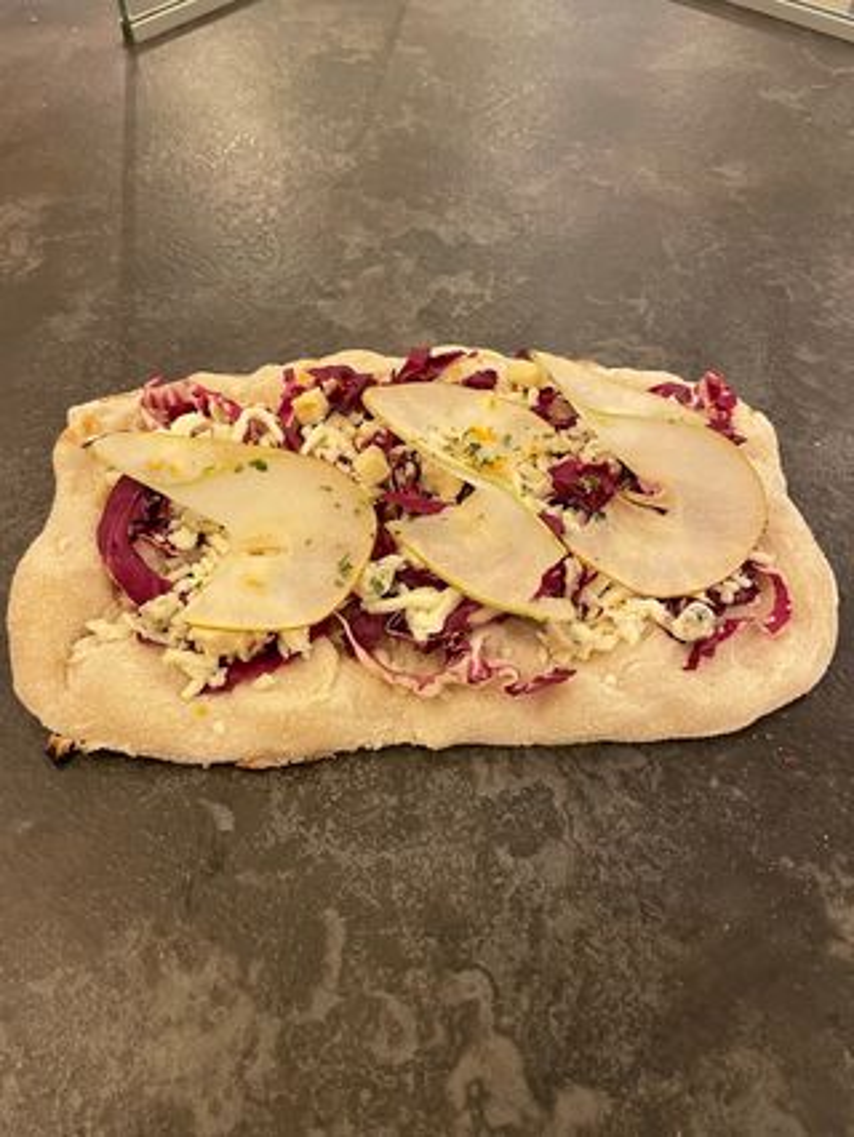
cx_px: 427
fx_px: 854
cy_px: 568
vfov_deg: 67.3
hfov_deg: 53.1
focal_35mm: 26
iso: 250
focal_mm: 4.2
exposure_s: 1/50
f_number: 1.6
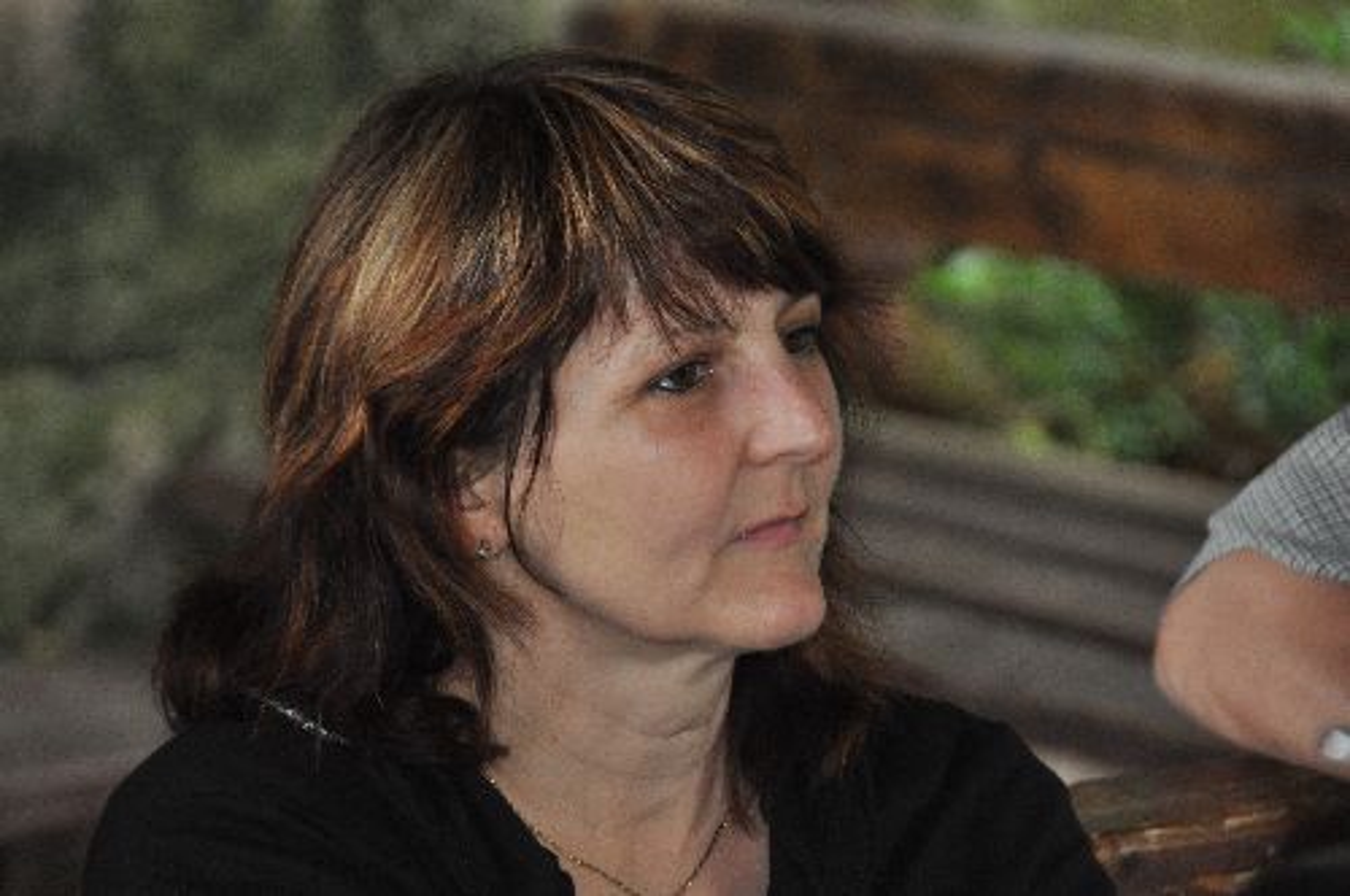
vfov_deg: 4.6
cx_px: 675
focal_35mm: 300
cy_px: 448
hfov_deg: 6.9
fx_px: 11235
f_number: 7.1
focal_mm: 200
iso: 1600
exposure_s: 1/60
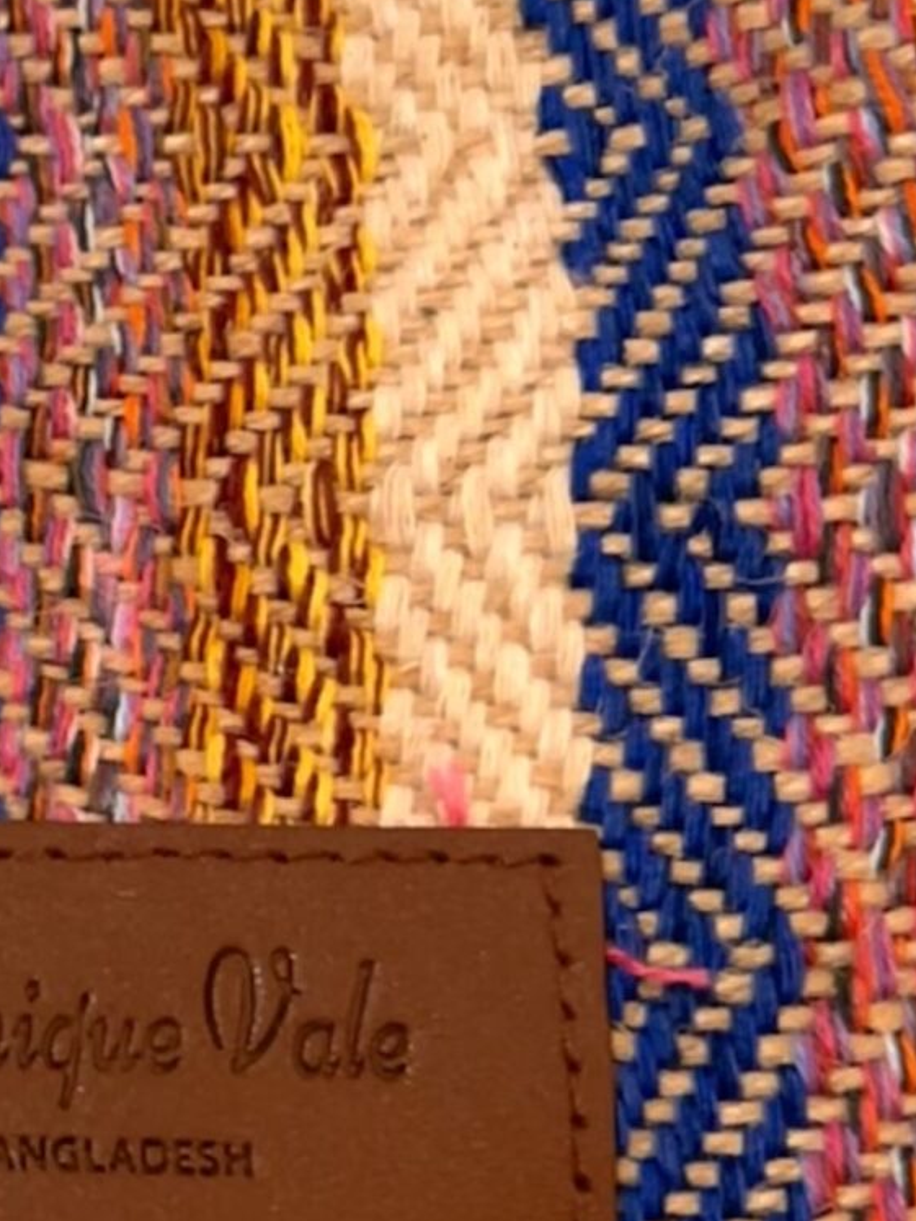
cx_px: -620
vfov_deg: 22.0
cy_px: 713
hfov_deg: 14.9
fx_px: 3140
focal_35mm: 89
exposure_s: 1/50
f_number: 1.5
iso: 250
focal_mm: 5.7
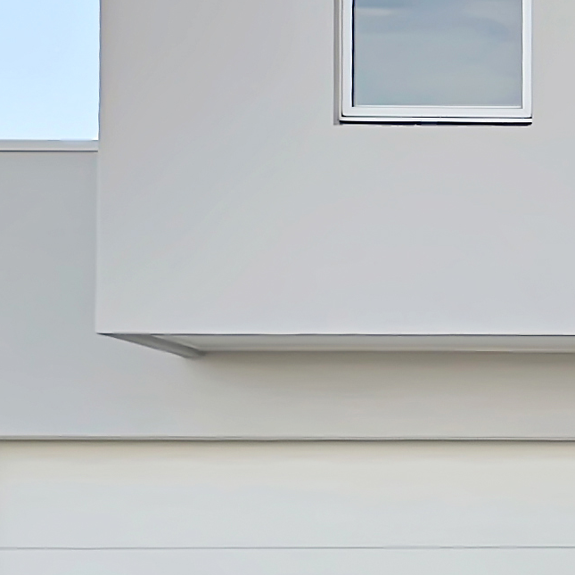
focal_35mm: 126
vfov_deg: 13.8
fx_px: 2368
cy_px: 326
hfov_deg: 11.9
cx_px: 1265
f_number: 1.7
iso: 12
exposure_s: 1/606
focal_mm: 6.3
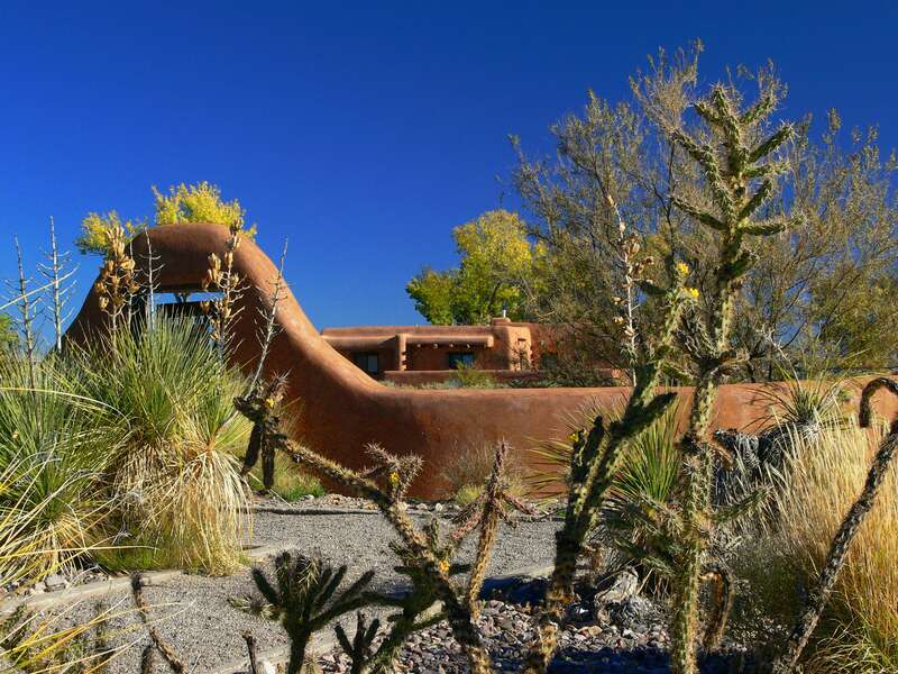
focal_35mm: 55
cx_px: 449
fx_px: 1427
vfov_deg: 26.6
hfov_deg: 34.9
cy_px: 337
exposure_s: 1/160
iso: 100
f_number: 5.6
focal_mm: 11.5
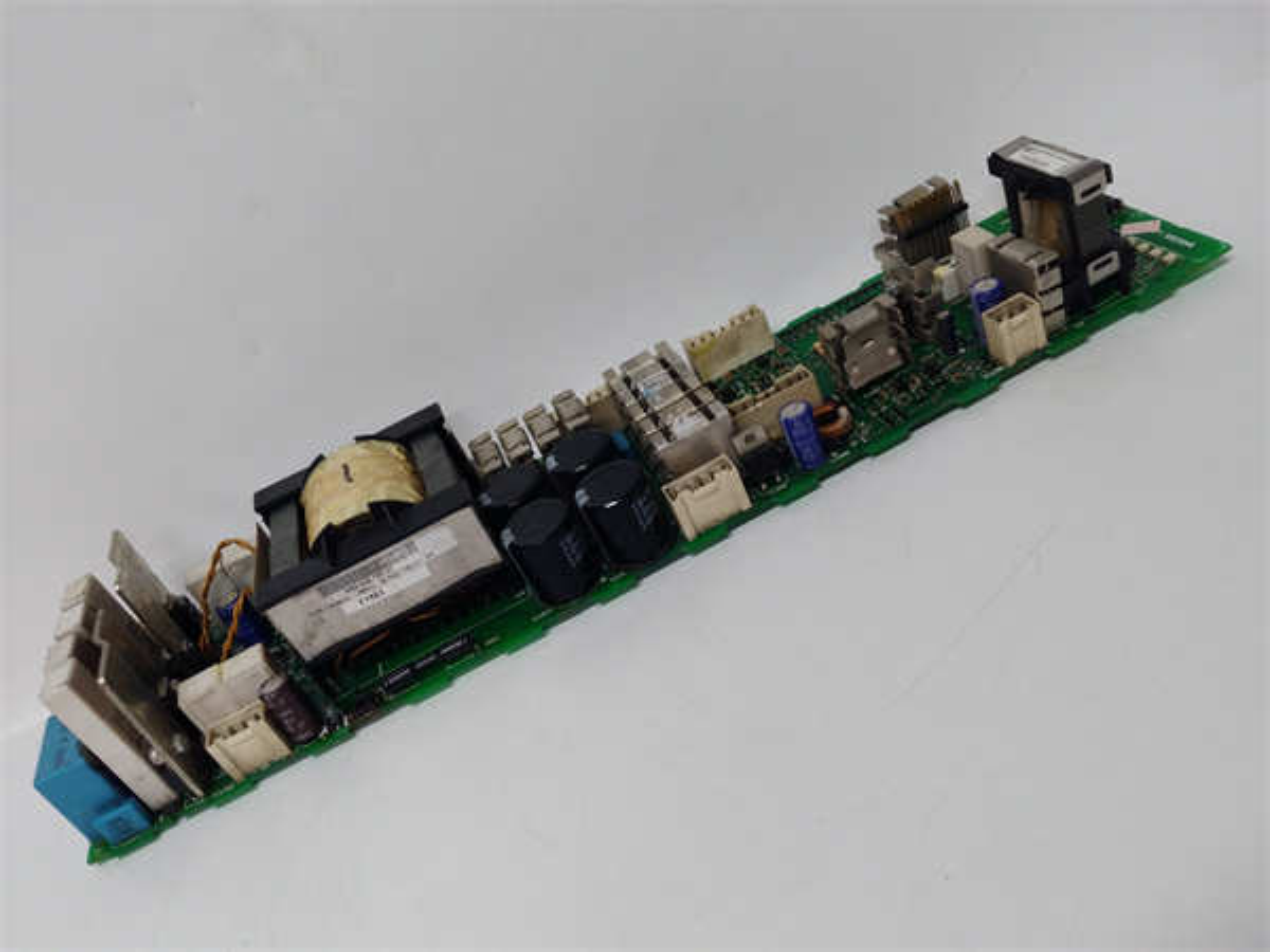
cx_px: 635
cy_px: 476
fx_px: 991
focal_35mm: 27
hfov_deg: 65.3
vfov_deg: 51.4
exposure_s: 1/33
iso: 172
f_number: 2
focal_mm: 3.79
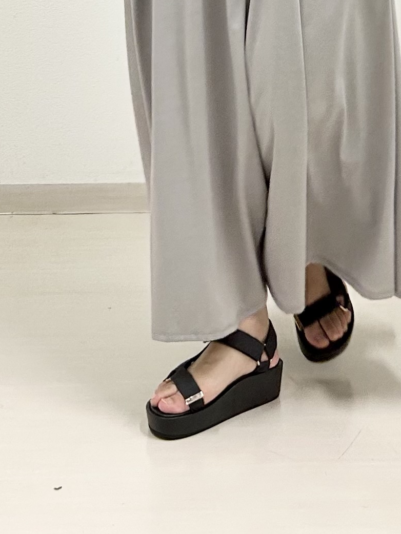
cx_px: 282
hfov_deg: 23.1
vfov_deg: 27.2
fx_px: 973
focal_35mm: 63
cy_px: -102
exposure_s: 1/60
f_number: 1.5
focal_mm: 5.7
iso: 80
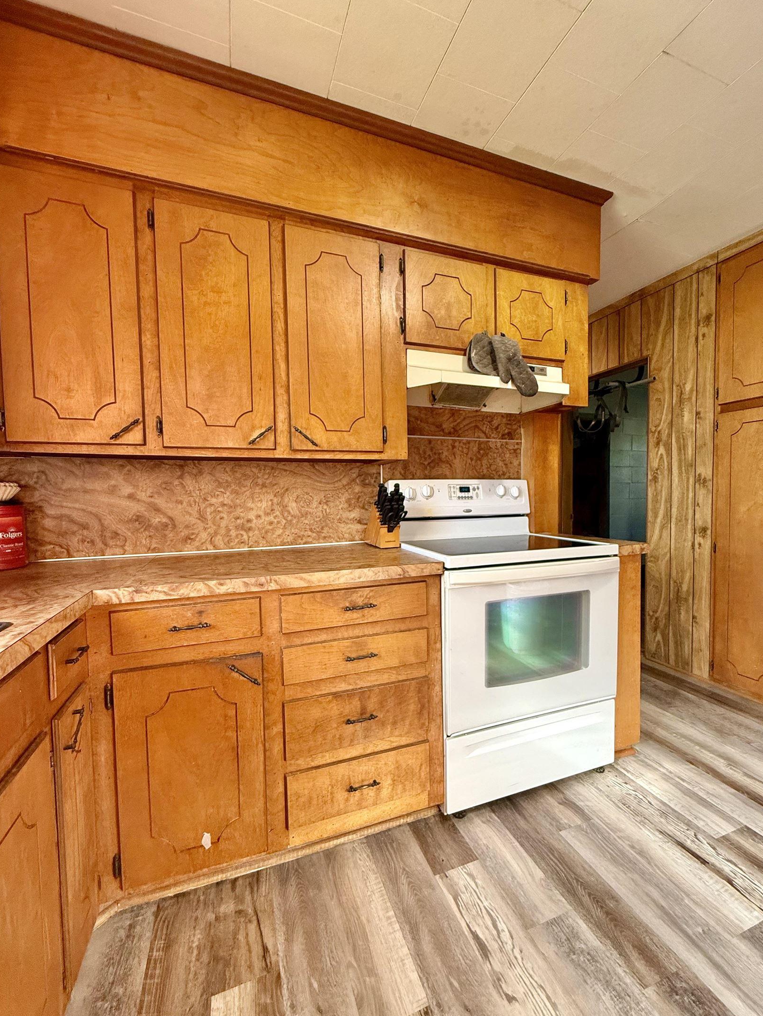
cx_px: 405
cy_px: 518
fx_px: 441
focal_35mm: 15
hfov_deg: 81.7
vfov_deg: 98.2
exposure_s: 1/99
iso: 250
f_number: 2.2
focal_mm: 2.22
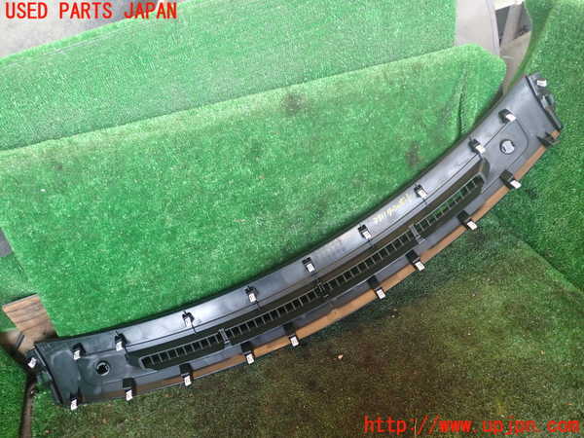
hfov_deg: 60.0
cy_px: 219
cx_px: 292
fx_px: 506
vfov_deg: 46.8
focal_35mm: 30
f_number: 2.3
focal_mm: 5.4
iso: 400
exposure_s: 1/30
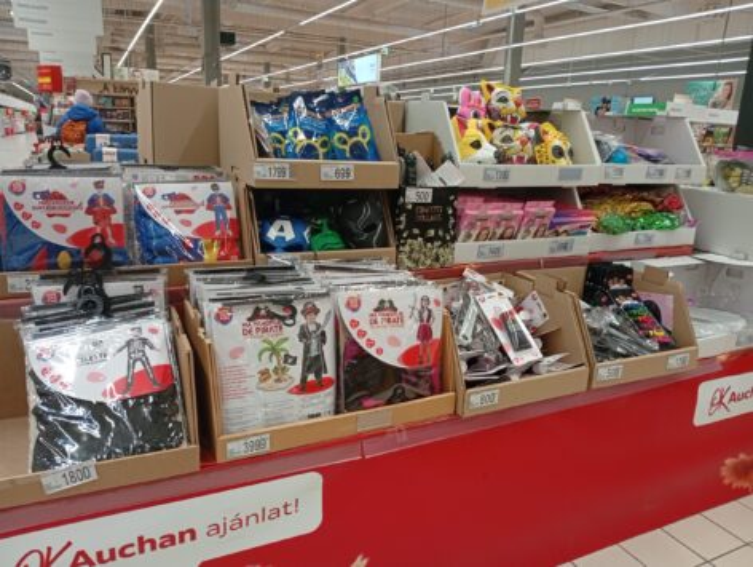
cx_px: 376
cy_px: 284
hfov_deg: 65.3
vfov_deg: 51.4
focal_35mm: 27
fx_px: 588
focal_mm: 3.98
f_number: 1.8
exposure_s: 1/50
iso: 253
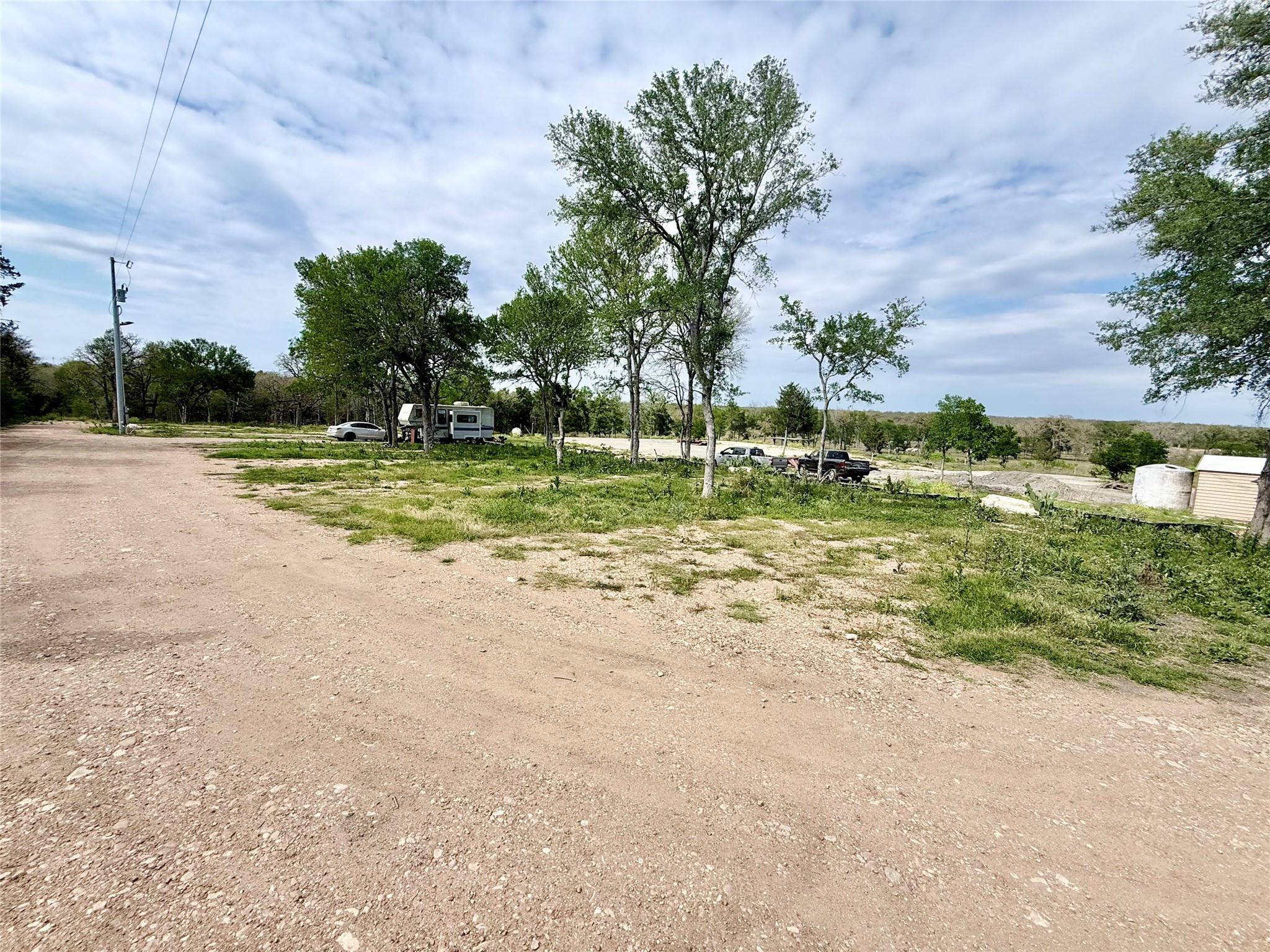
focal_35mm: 14
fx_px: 514
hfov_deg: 102.1
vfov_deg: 85.7
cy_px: 476
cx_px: 635
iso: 50
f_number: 2.2
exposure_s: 1/2506
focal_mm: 2.22
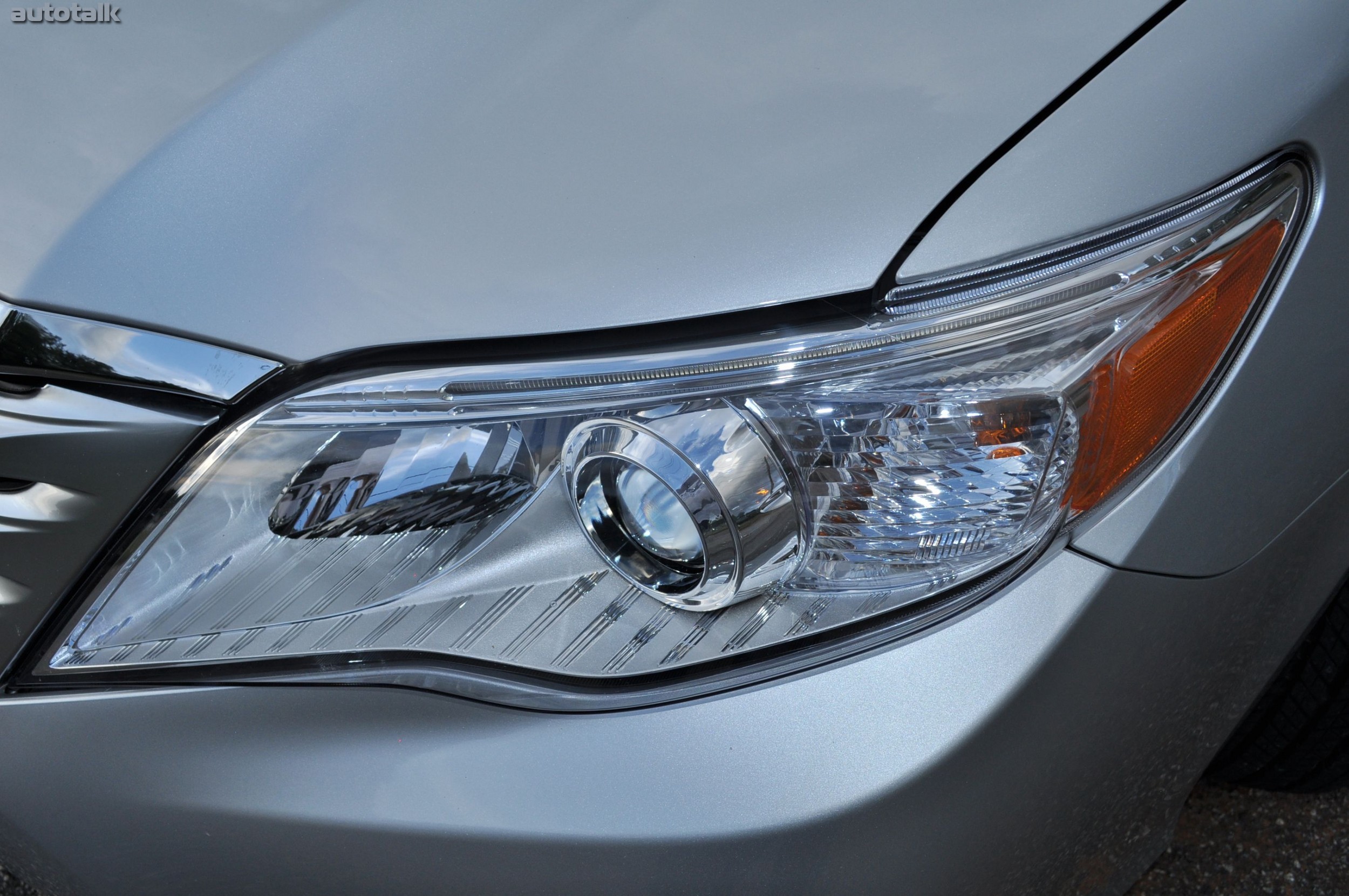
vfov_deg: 36.8
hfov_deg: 53.2
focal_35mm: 36
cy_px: 448
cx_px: 674
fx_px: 1347
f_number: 8
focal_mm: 24
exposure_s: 1/200
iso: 200
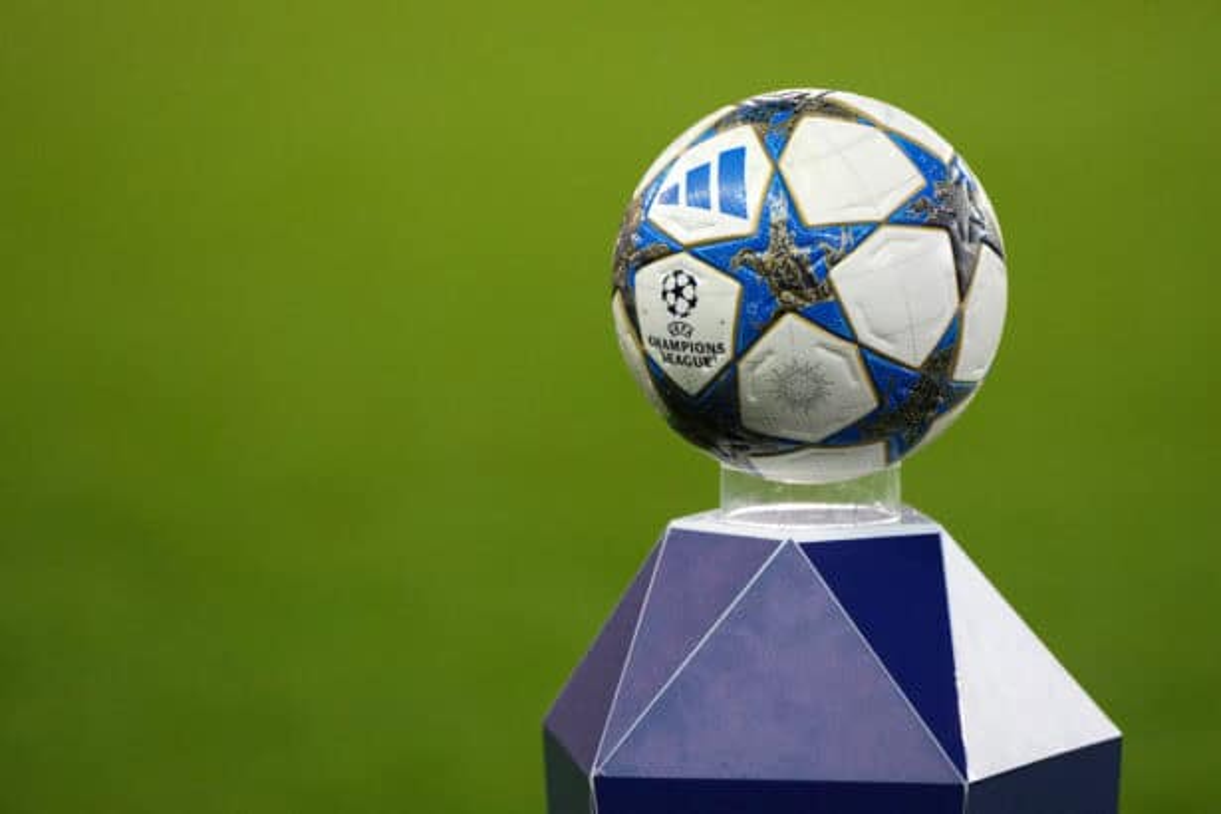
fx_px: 6478
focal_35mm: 191
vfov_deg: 7.2
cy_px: 407
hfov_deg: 10.8
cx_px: 610
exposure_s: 1/2000
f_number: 3.2
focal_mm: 191
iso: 3200
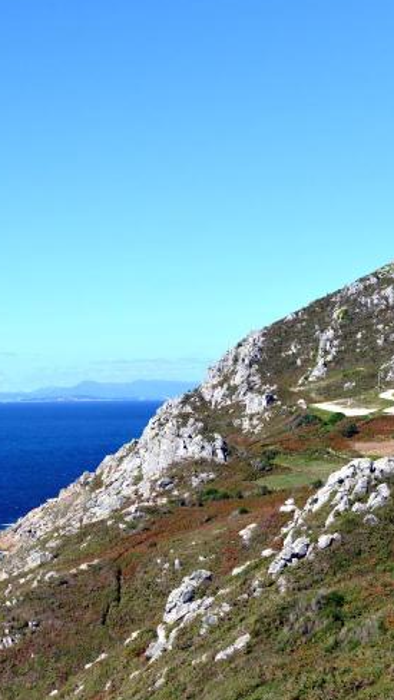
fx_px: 1337
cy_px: 362
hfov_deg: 15.6
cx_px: -175
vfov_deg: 29.4
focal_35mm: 72
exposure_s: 1/400
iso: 160
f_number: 10
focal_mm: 42
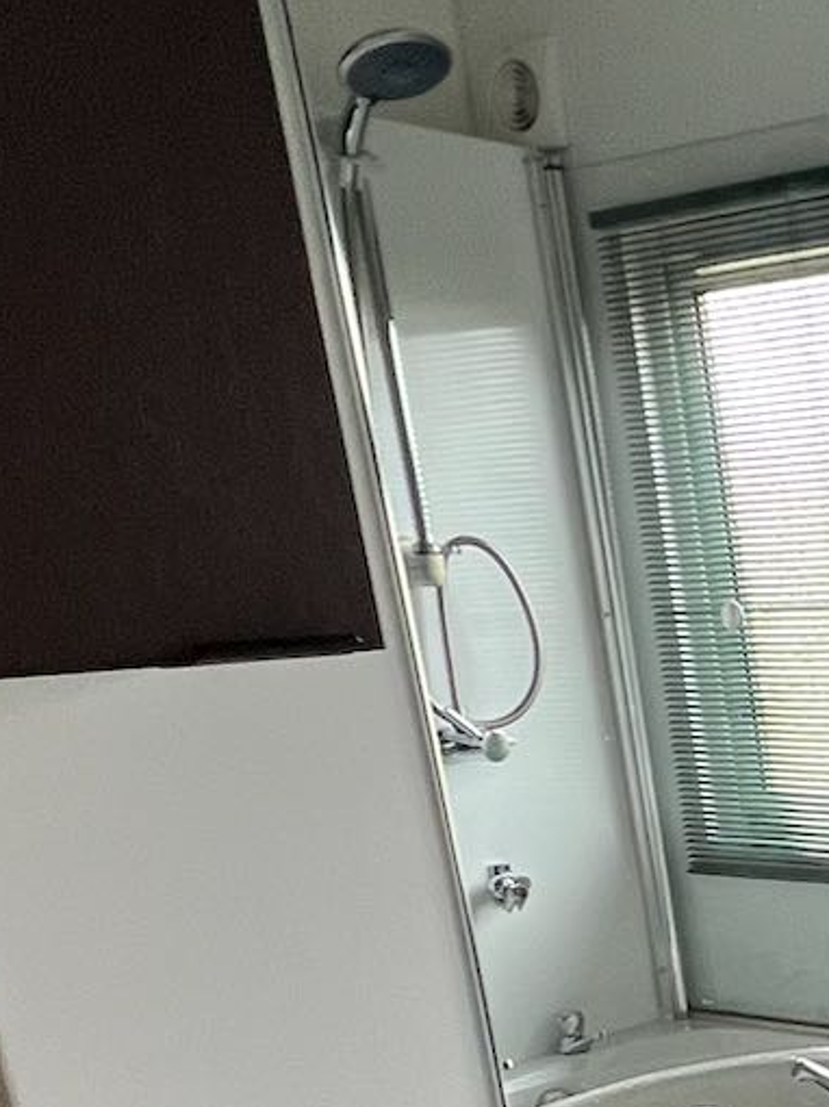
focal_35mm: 51
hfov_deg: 21.8
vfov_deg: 34.8
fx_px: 1630
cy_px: 1052
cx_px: 1359
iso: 125
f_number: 1.8
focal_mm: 1.57
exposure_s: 1/99
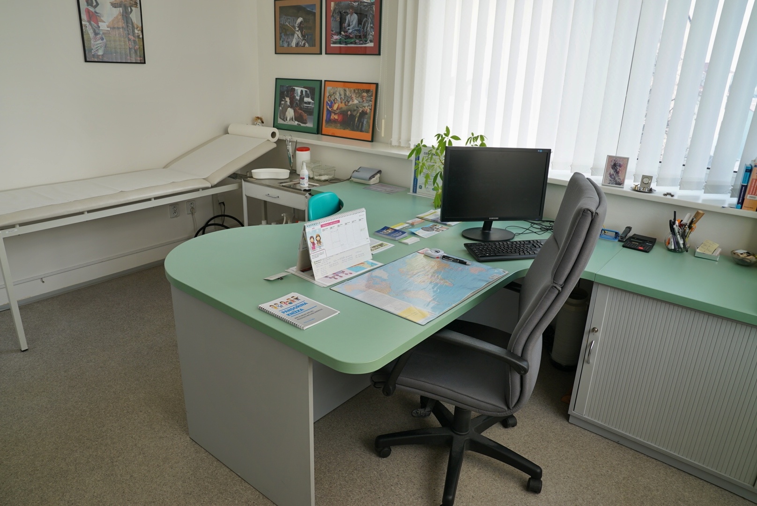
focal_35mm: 24
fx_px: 505
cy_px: 253
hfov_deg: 73.7
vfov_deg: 53.2
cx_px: 378
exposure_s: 1/20
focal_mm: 24
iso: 160
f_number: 9
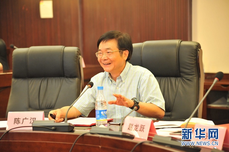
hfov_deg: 17.1
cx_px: 114
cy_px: 76
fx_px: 763
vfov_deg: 11.4
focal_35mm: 120
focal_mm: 120
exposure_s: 1/40
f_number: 4
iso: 2000
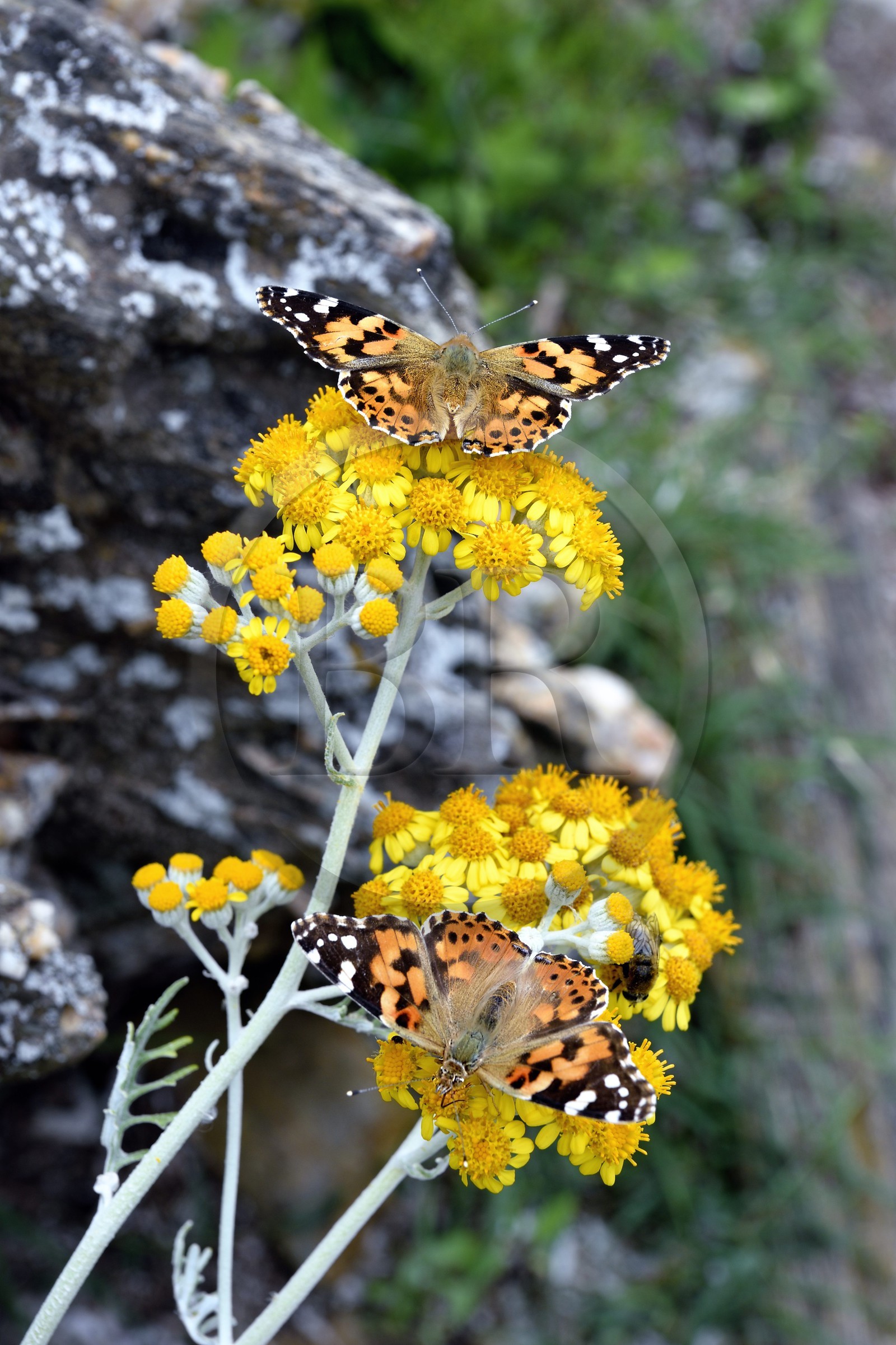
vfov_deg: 28.9
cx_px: 448
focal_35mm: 70
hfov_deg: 19.4
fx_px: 2615
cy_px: 672
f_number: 13
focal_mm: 70
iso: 200
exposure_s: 1/125
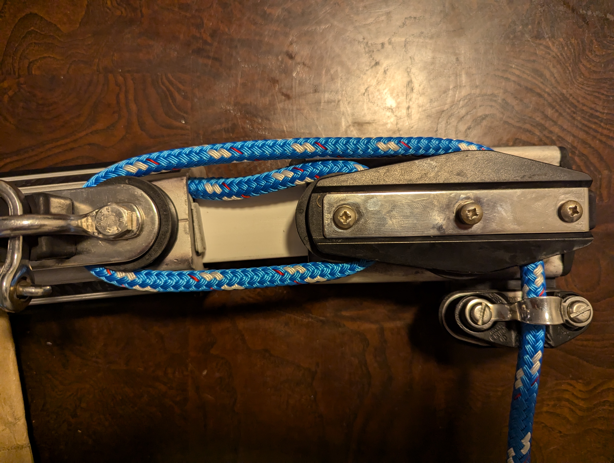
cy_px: 232
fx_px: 426
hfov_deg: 71.5
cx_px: 307
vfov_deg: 56.9
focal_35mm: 24
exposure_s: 1/80.9
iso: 468
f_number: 1.85
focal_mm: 6.81
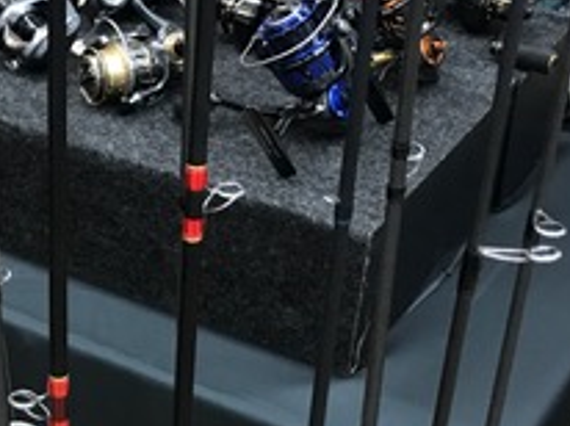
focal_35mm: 87
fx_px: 1431
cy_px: 362
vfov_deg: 16.8
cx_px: -30
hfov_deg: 21.5
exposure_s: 1/15
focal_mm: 3.99
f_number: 1.8
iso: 40
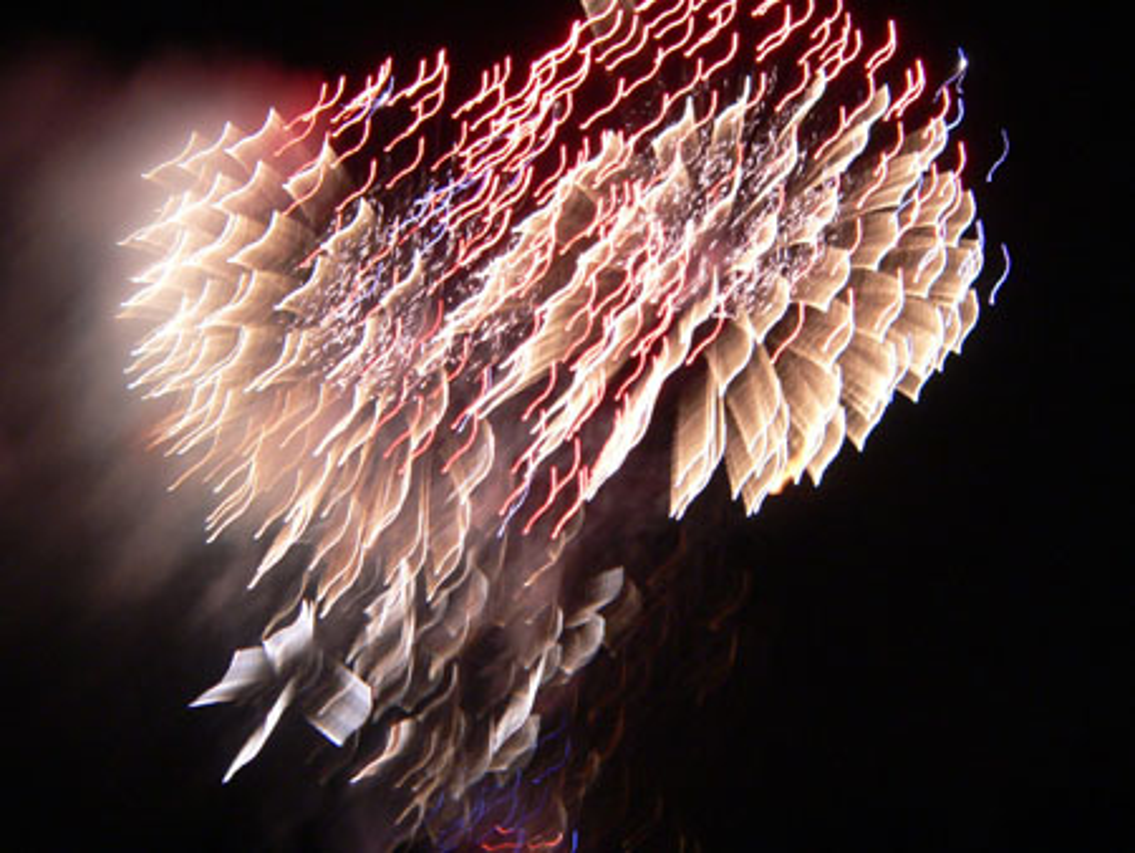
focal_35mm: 271
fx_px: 8890
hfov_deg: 7.3
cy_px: 426
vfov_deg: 5.5
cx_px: 568
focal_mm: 45.1
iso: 200
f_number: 2.8
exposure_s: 1/4
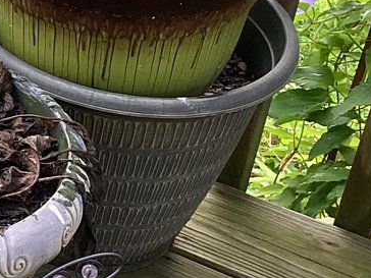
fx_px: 1383
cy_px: 68
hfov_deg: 13.5
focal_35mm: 129
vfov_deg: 11.5
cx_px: -329
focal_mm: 3.3
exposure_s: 1/120
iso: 64
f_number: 2.4
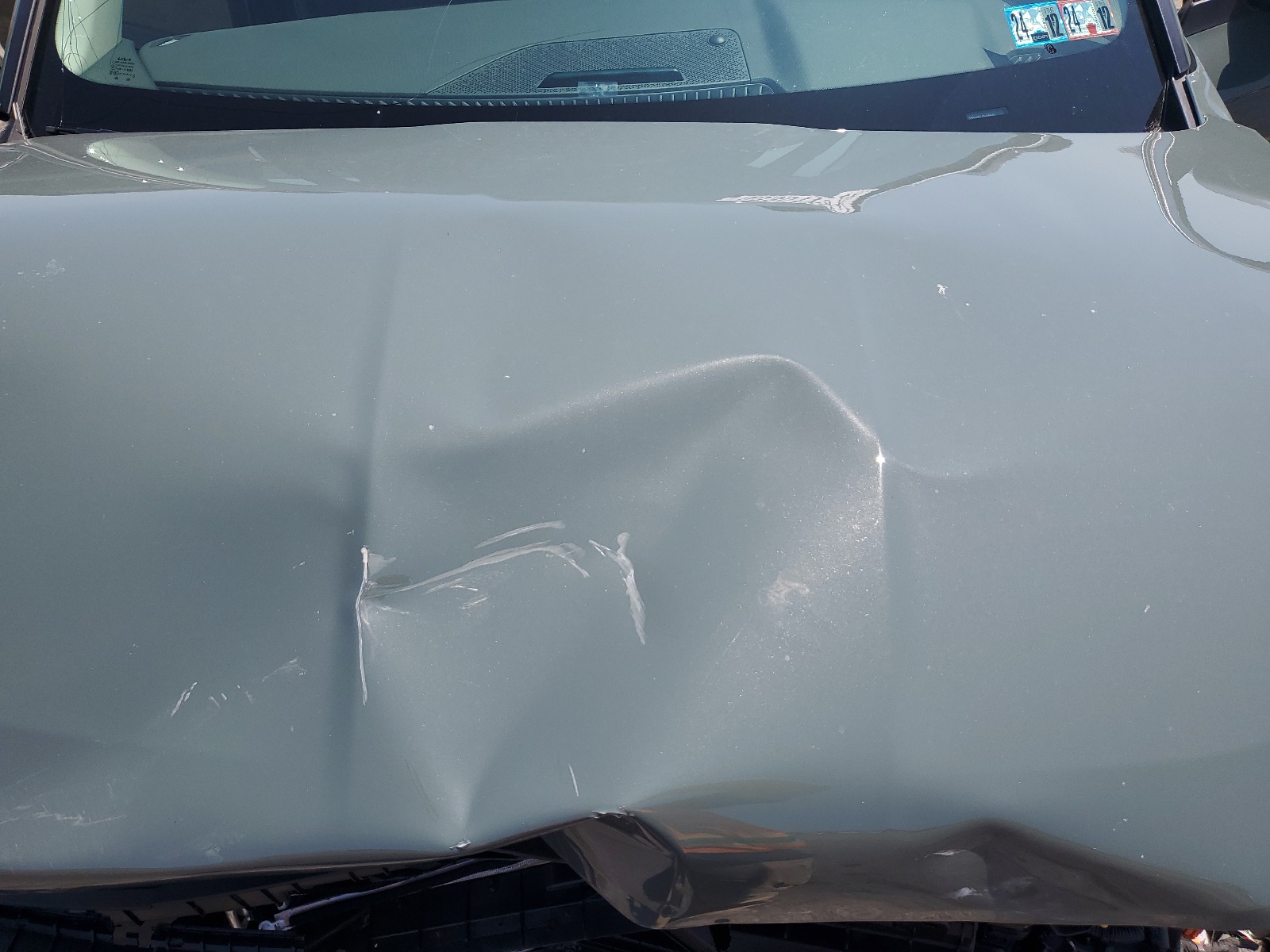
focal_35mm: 26
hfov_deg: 67.3
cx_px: 635
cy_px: 476
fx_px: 954
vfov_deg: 53.1
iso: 50
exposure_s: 1/2500
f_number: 1.5
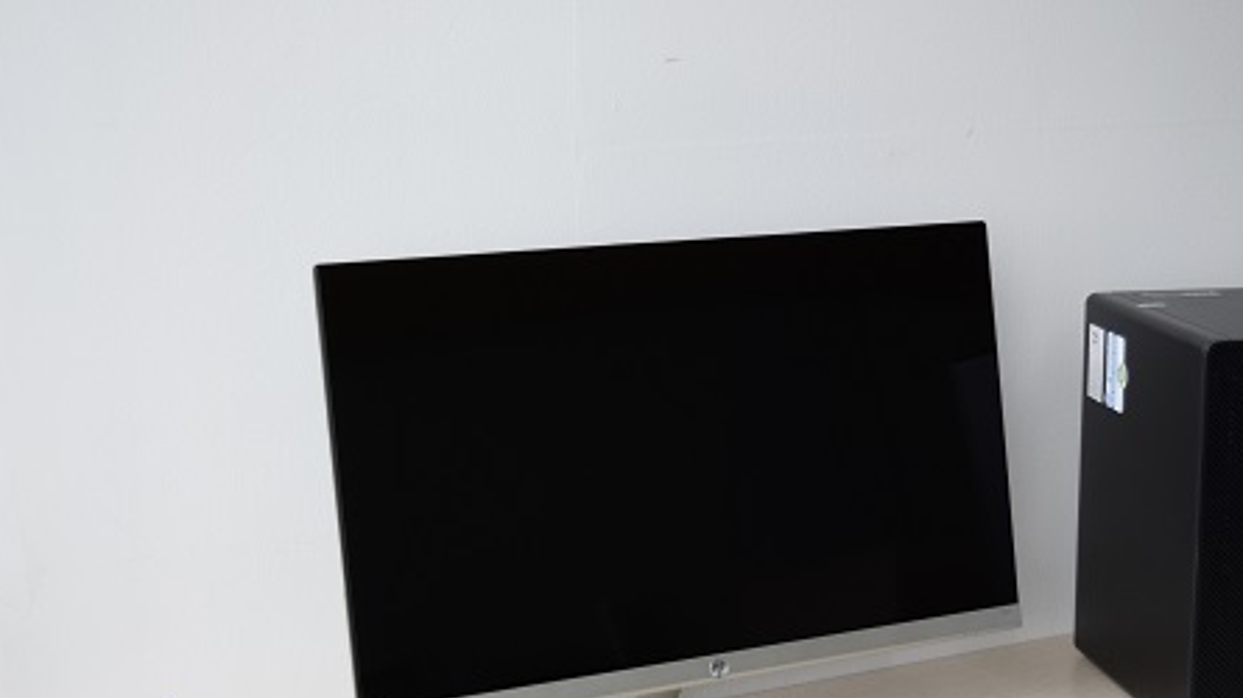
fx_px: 2165
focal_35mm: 66
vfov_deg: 18.3
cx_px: 729
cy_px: 469
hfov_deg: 32.0
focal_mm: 31
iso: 200
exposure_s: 1/60
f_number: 4.2
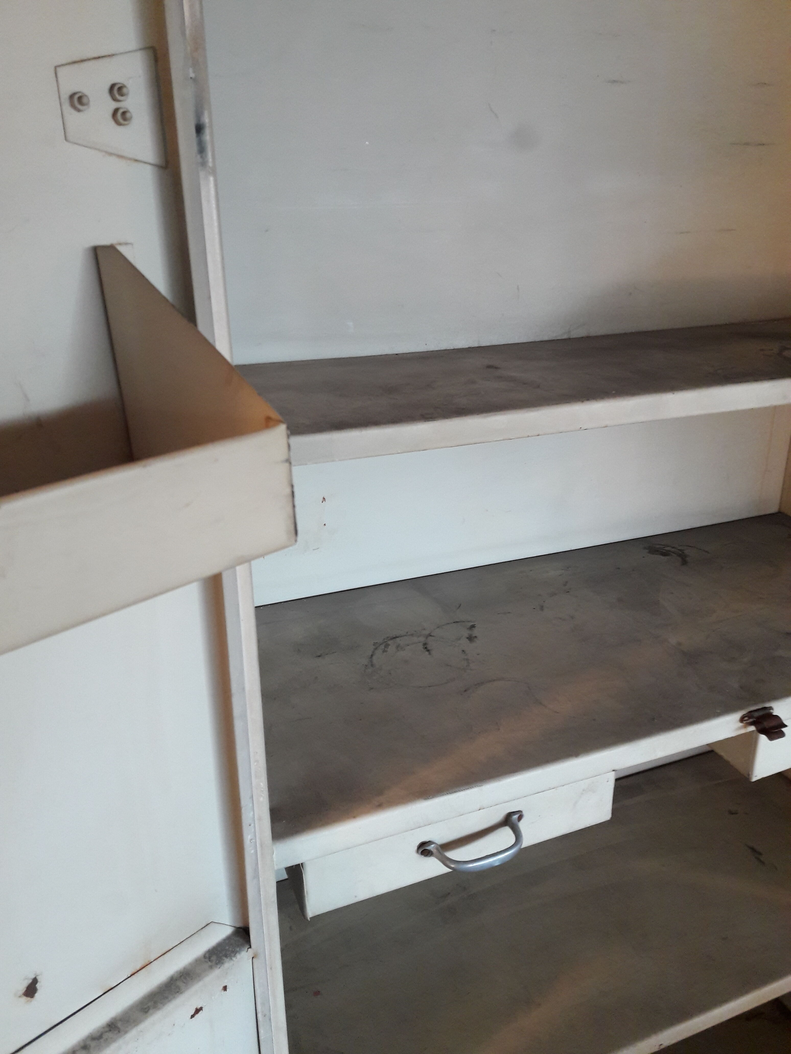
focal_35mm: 28
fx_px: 853
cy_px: 527
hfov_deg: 49.7
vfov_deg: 63.4
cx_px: 396
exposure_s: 1/33
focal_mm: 3.7
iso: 160
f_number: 1.9
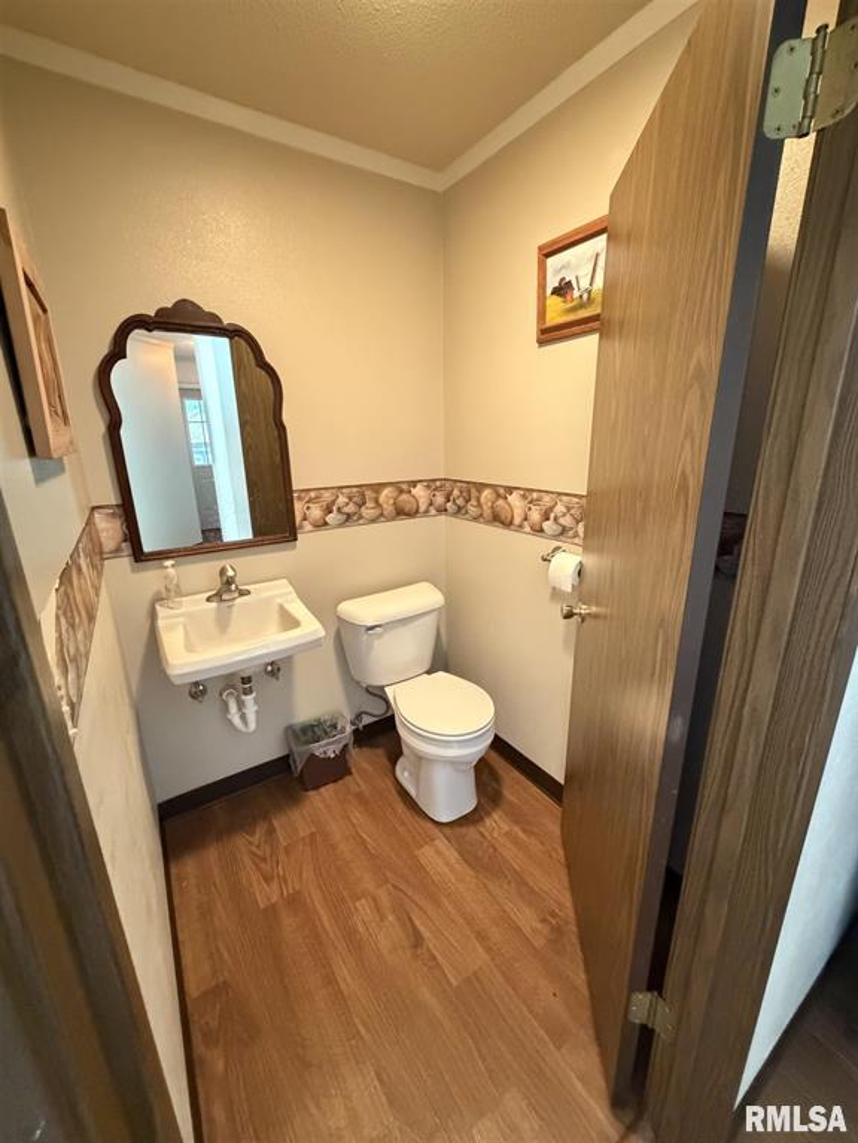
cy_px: 572
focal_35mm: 14
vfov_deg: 102.1
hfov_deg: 85.7
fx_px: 463
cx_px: 429
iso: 2000
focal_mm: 2.22
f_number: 2.2
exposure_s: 1/30
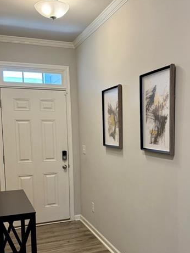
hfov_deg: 35.5
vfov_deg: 46.3
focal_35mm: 40
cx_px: 130
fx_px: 293
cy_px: 159
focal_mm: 6.76
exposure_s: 1/120
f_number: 1.78
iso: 250
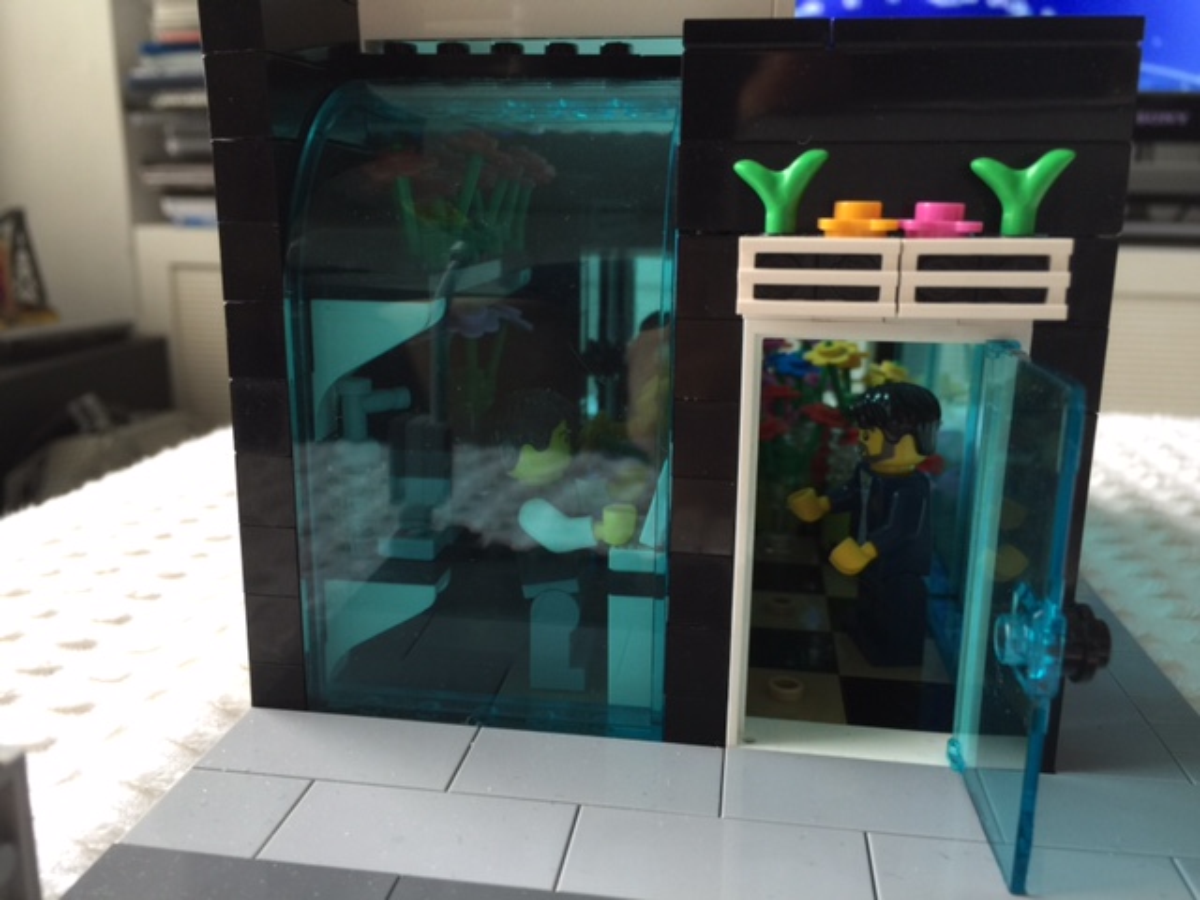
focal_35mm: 29
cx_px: 600
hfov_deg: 61.7
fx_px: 1005
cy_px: 450
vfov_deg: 48.2
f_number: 2.2
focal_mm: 4.15
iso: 32
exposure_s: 1/15
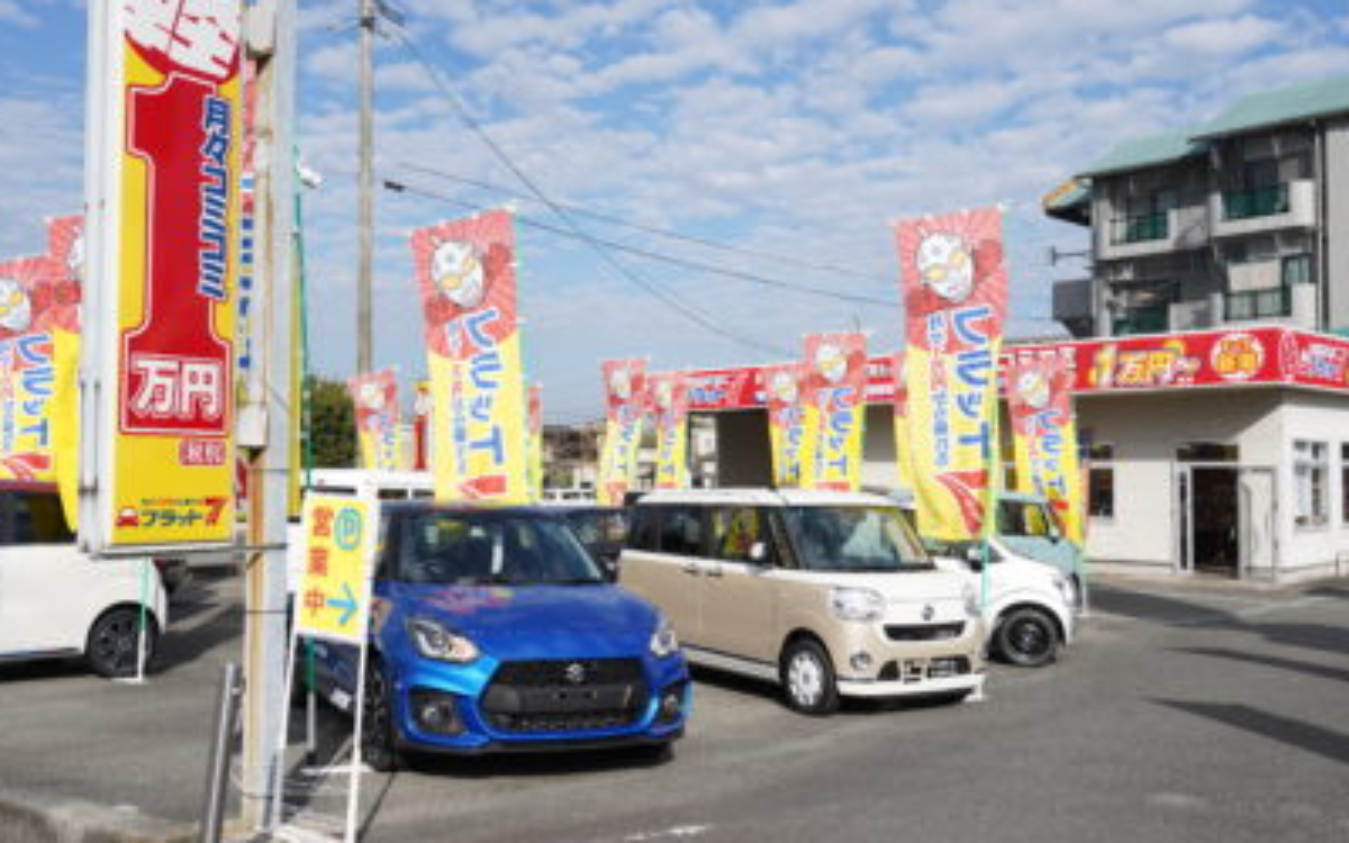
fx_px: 1250
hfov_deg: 56.7
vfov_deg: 37.3
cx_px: 671
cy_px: 420
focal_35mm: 34
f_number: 5
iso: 400
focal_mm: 29
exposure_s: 1/2500
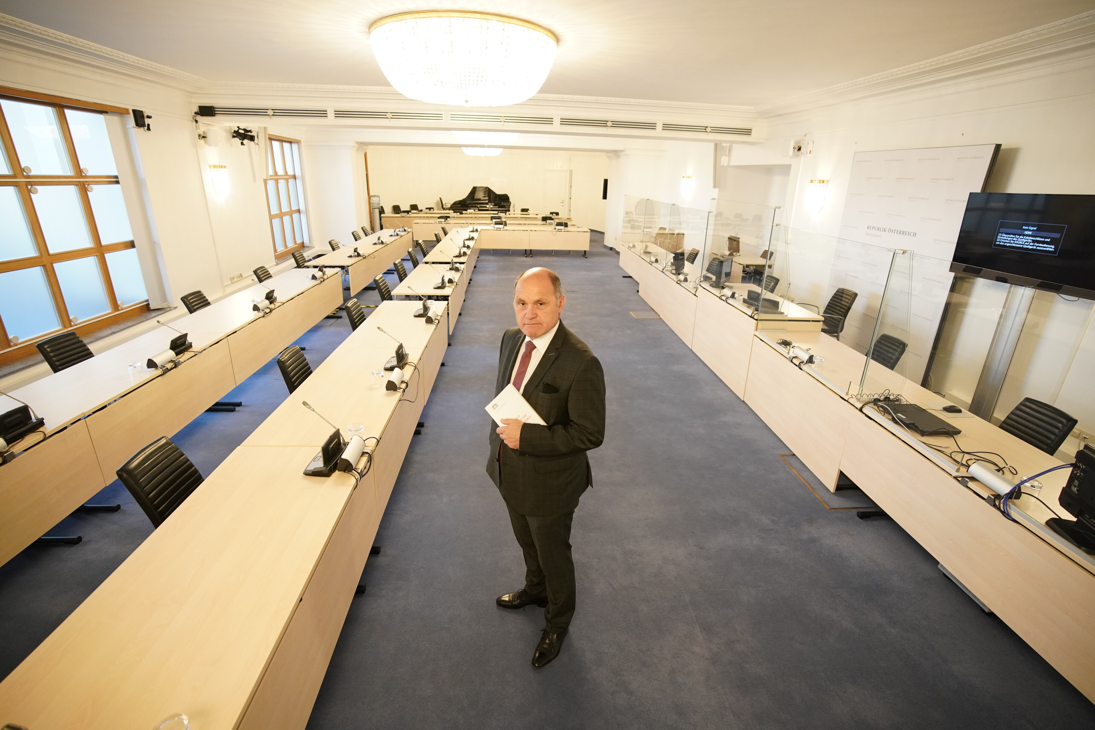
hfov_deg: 96.7
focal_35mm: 16
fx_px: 487
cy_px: 365
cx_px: 548
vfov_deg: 73.7
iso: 4000
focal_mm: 16
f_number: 3.2
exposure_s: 1/250
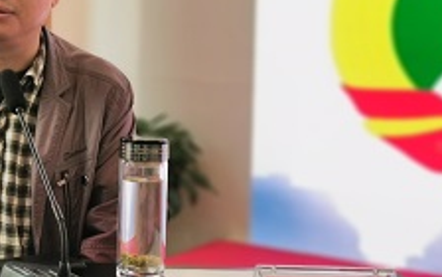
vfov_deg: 16.5
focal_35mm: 78
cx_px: 43
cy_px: 35
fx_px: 940
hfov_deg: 25.6
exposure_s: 1/100
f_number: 1.6
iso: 50
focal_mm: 5.56
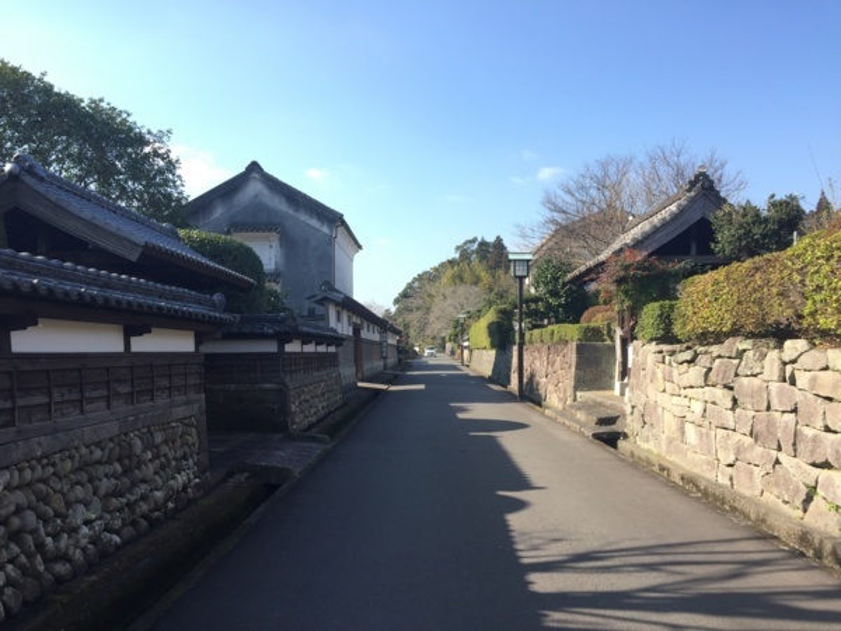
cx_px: 420
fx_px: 705
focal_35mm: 29
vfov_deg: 48.2
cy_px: 316
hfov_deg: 61.7
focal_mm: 4.15
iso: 32
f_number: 2.2
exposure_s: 1/706
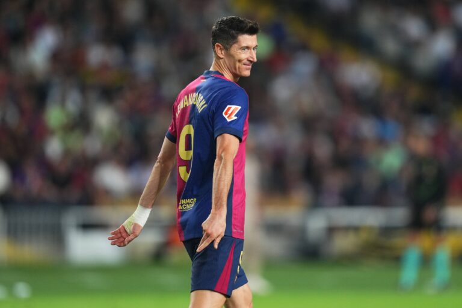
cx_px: 231
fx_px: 5133
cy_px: 154
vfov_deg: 3.4
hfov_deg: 5.2
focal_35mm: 400
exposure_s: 1/1600
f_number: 2.8
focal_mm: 400
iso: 2000
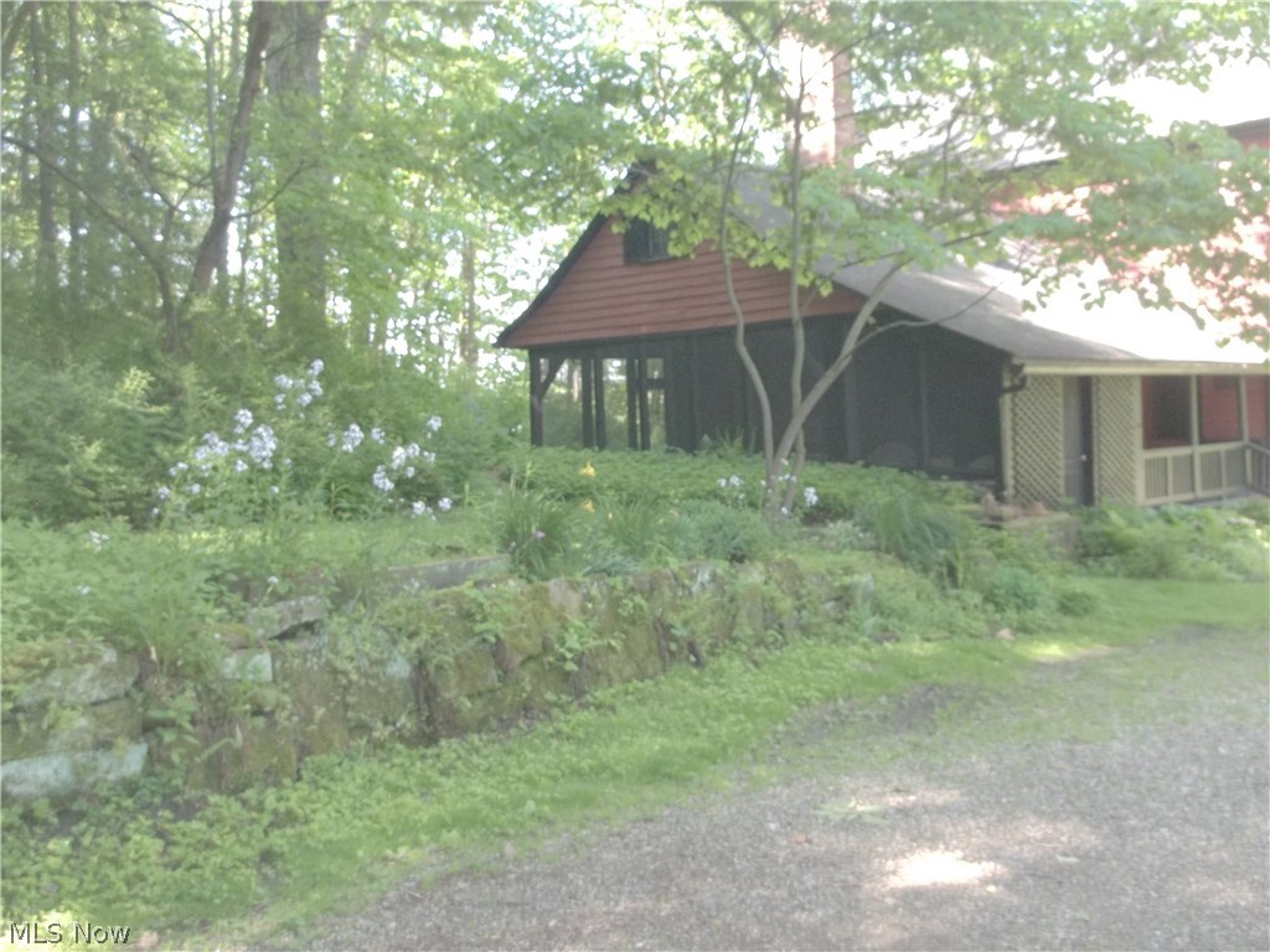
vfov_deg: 42.9
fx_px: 1211
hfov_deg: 55.4
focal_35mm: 33
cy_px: 476
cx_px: 635
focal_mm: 5.9
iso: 160
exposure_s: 1/50
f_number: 3.3
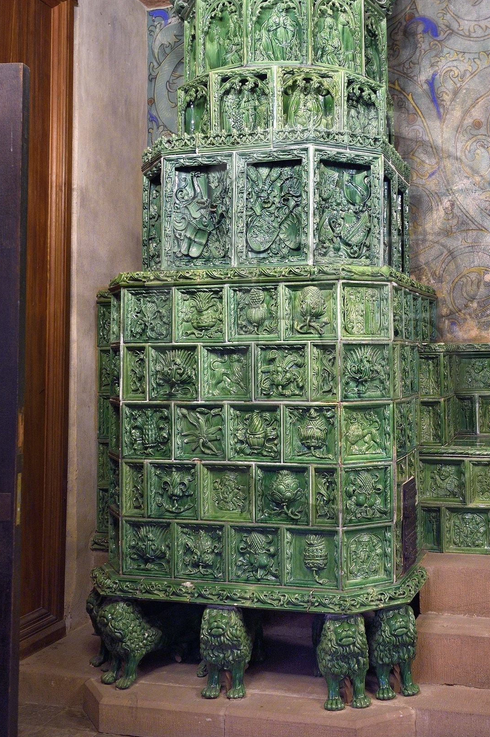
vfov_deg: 45.4
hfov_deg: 30.7
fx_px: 879
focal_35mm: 43
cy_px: 321
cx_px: 358
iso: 1600
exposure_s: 1/8
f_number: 5
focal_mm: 29
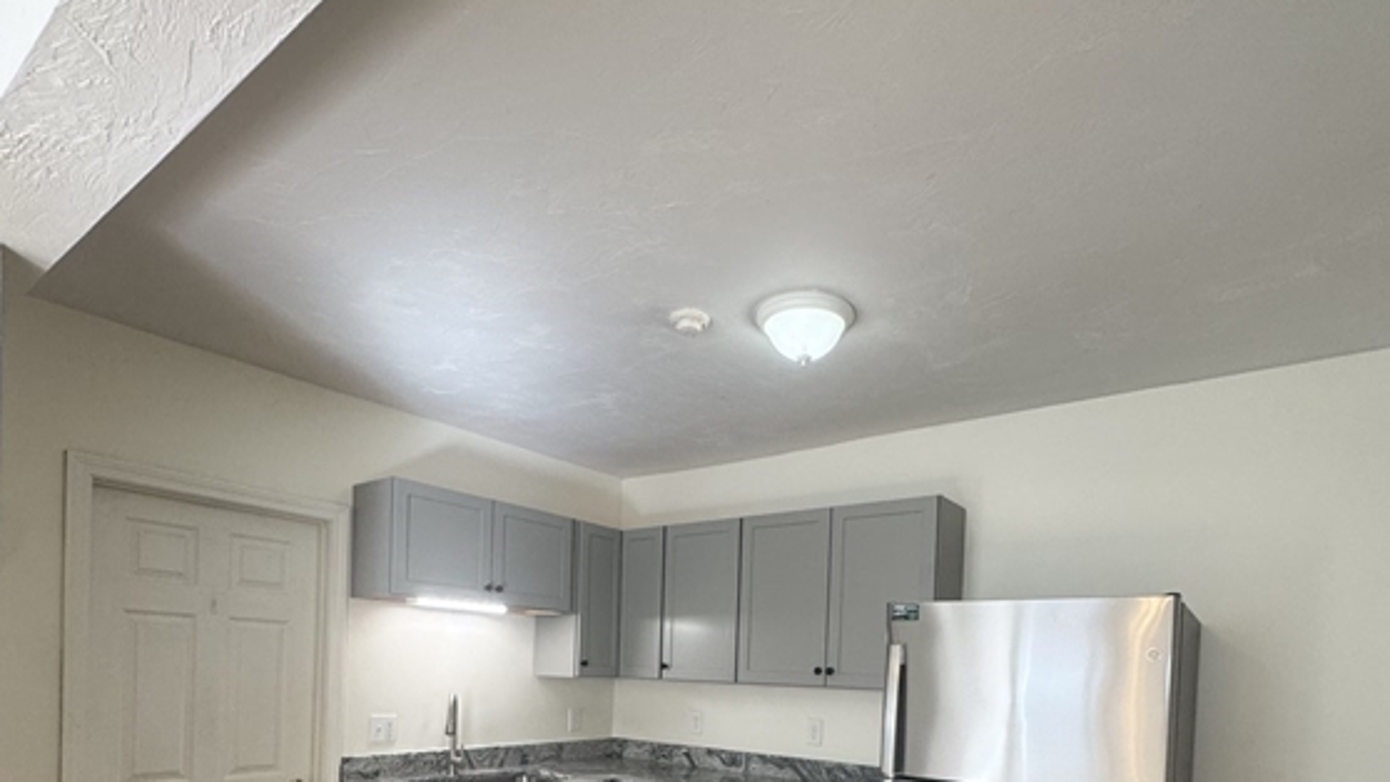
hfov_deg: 83.8
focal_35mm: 21
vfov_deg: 48.5
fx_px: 774
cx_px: 710
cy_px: 690
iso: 125
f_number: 2.2
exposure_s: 1/124
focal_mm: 2.22
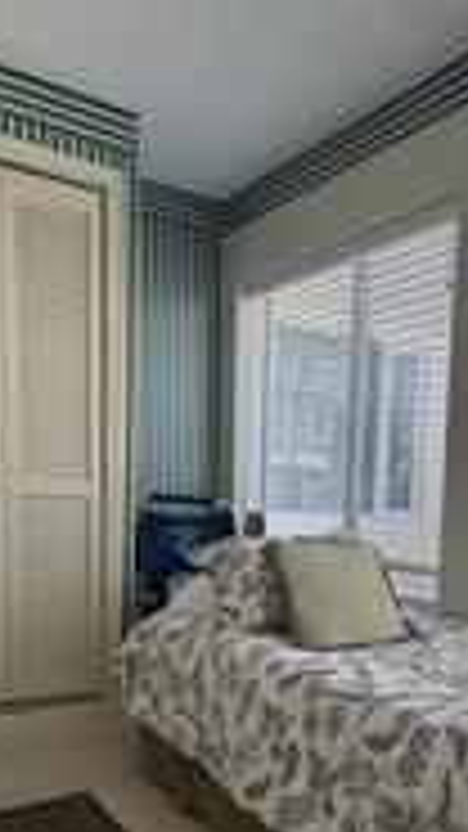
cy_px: 598
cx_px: 302
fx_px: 728
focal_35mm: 33
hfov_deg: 35.4
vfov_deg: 57.2
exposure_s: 1/192
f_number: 2.2
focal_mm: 2.22
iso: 40
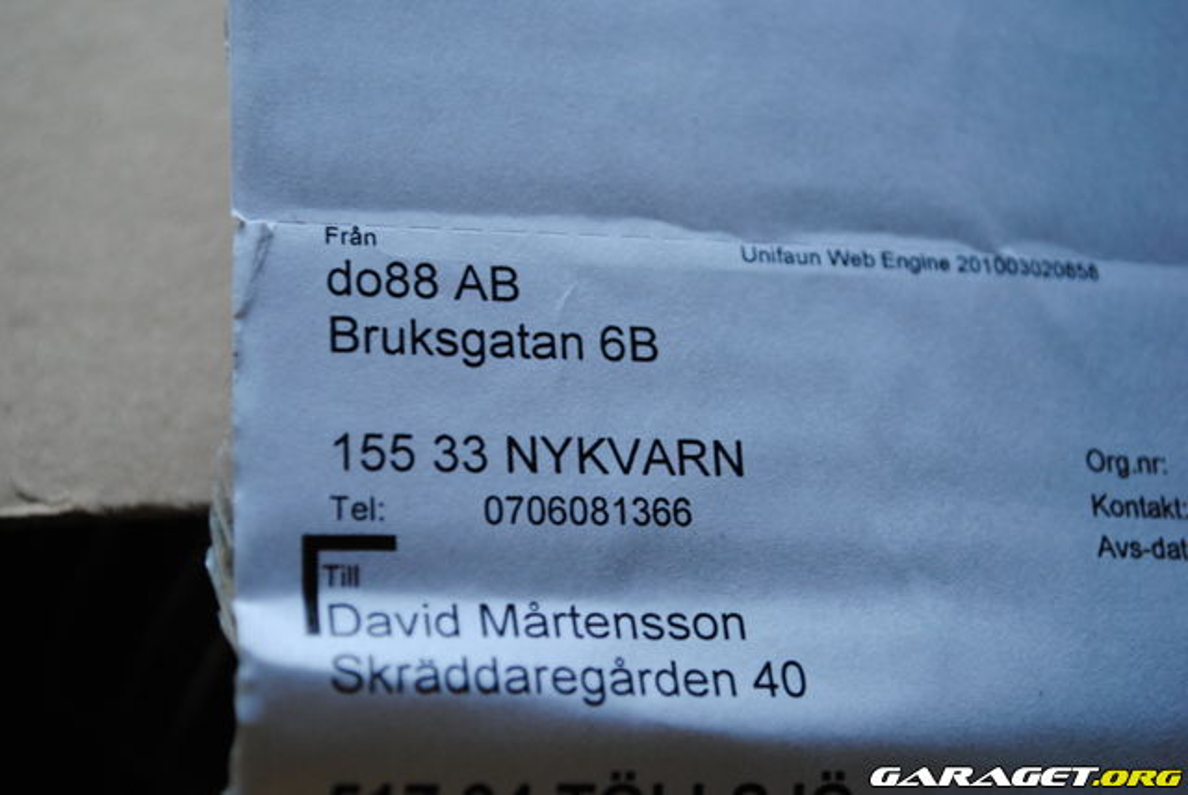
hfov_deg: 28.0
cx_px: 594
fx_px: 2378
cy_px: 398
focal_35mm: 72
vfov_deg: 19.0
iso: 400
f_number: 5.3
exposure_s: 1/20
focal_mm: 48
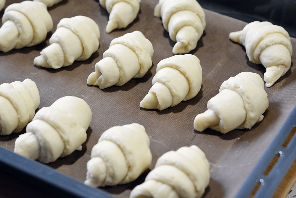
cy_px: 99
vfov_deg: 15.2
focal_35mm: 90
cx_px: 148
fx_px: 740
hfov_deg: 22.6
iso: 1100
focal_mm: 60
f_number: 4
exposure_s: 1/125
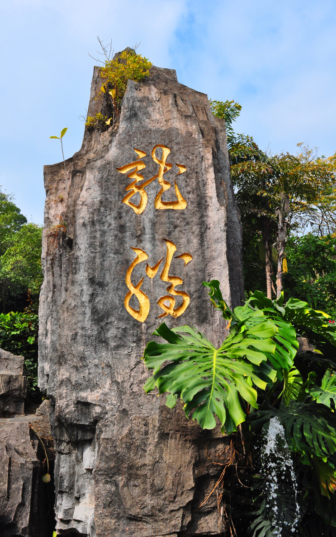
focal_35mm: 37
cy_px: 266
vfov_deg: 52.8
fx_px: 542
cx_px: 159
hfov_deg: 34.4
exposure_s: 1/800
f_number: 9
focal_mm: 24
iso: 450
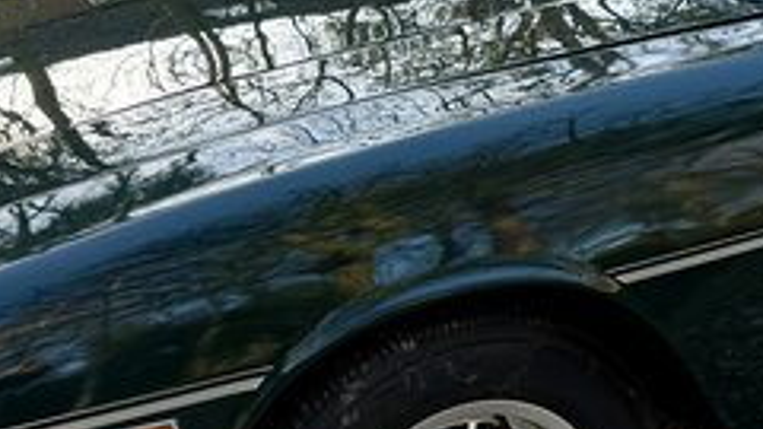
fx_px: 1760
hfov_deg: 23.6
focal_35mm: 87
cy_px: 362
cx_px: 731
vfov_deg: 13.8
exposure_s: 1/407
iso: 100
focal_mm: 6.76
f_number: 1.78
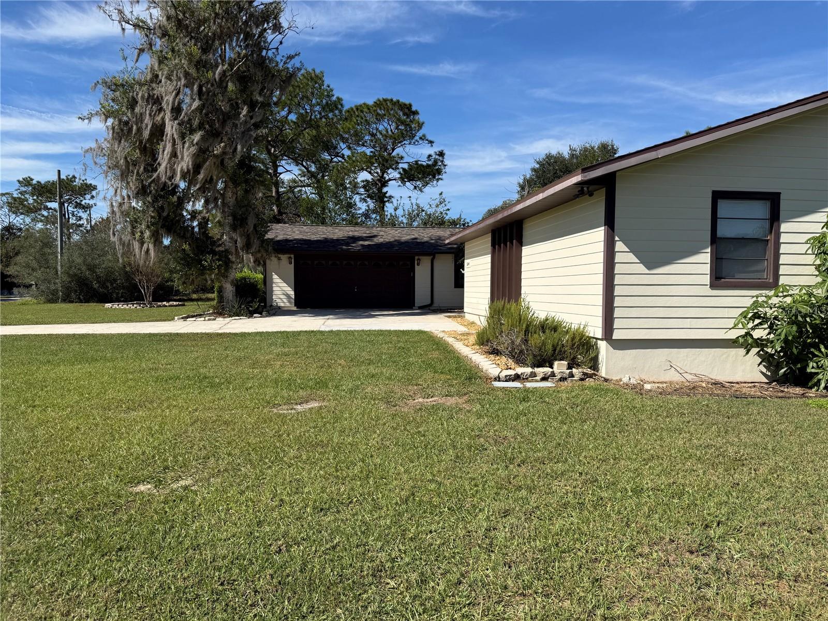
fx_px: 574
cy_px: 310
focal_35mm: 24
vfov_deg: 56.8
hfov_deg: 71.6
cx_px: 414
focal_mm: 6.76
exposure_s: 1/4975
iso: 80
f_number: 1.78
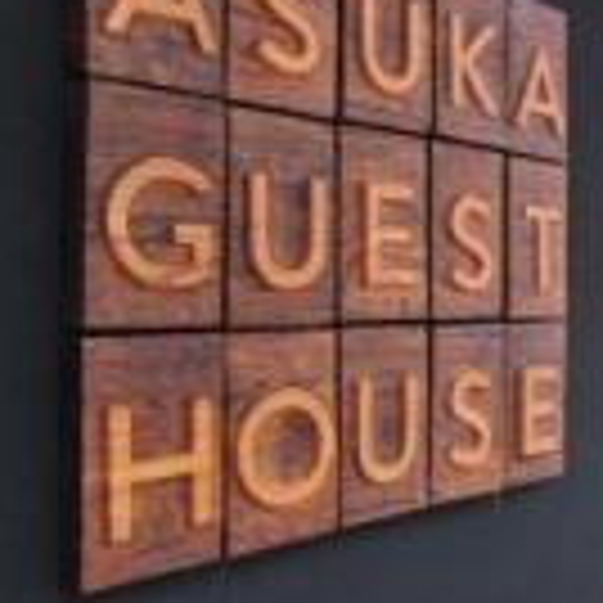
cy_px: 248
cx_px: 886
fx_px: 1005
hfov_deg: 25.7
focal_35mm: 51
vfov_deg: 33.3
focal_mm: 12
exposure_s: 1/125
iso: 250
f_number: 6.3
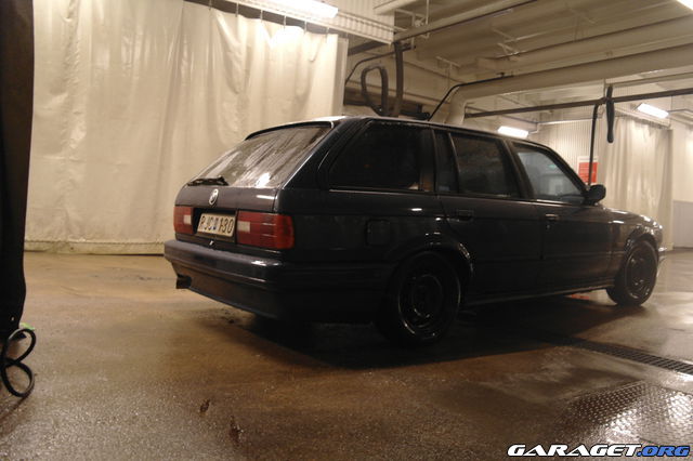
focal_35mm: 29
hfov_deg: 63.7
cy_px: 230
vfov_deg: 44.9
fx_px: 558
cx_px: 346
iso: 800
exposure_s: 1/15
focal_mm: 19
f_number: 3.8
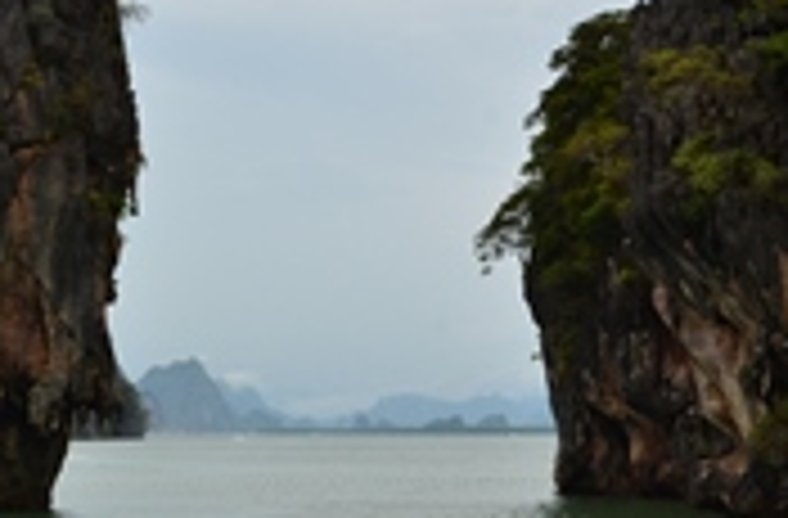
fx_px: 2092
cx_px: 115
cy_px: 311
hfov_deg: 21.0
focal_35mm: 96
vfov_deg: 14.1
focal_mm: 28
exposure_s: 1/500
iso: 400
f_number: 11
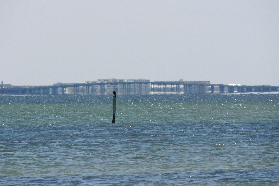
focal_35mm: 535
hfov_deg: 3.9
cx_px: 140
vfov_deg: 2.6
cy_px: 82
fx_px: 4146
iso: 125
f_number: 6
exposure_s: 1/800
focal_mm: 91.2
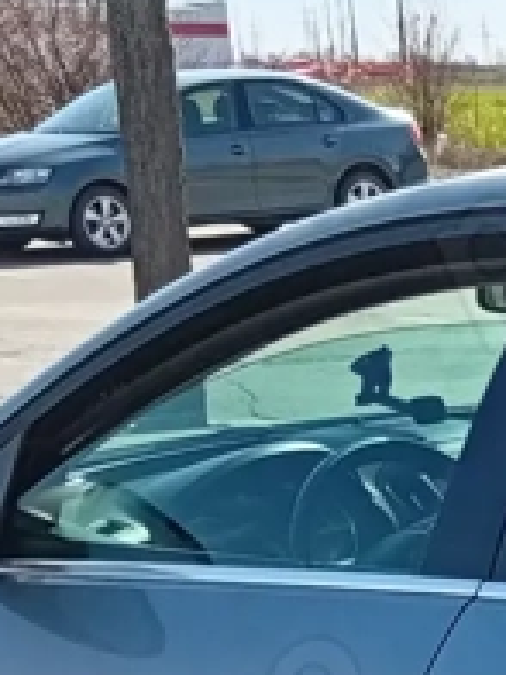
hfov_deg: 9.9
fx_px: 2592
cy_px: 976
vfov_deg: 14.0
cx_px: 1198
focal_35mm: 133
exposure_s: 1/654
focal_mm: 4.15
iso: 50
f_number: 1.8
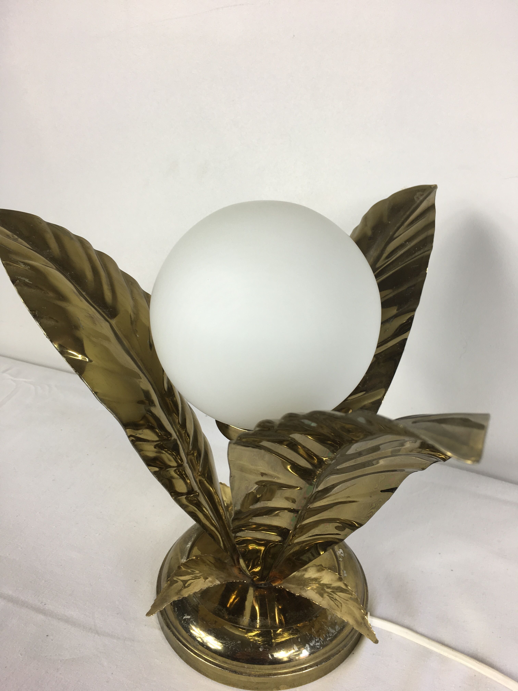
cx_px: 259
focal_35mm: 29
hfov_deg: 48.2
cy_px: 346
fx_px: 579
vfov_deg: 61.7
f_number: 2.2
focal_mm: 4.15
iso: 25
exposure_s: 1/50
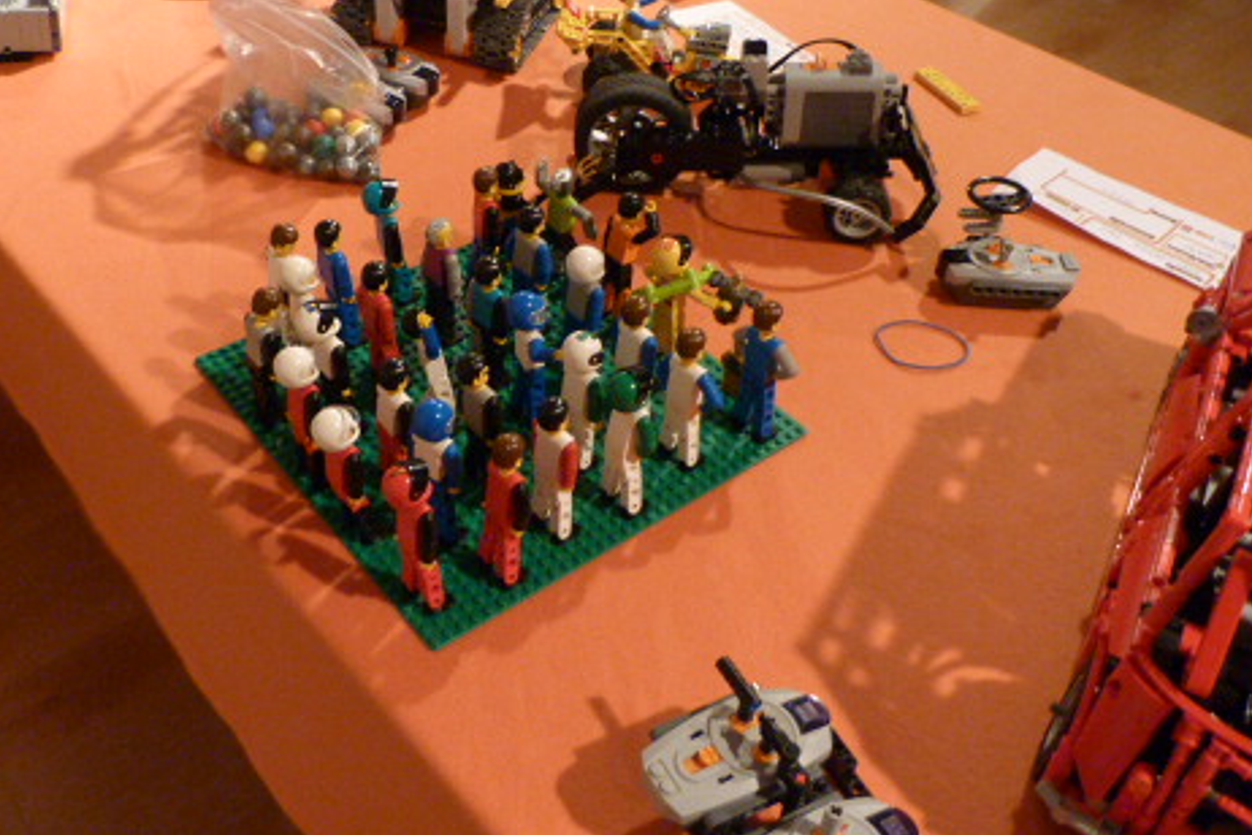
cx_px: 474
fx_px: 1252
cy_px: 282
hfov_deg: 52.6
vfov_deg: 36.5
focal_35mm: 36
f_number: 2.8
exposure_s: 1/6
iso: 400
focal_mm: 4.5
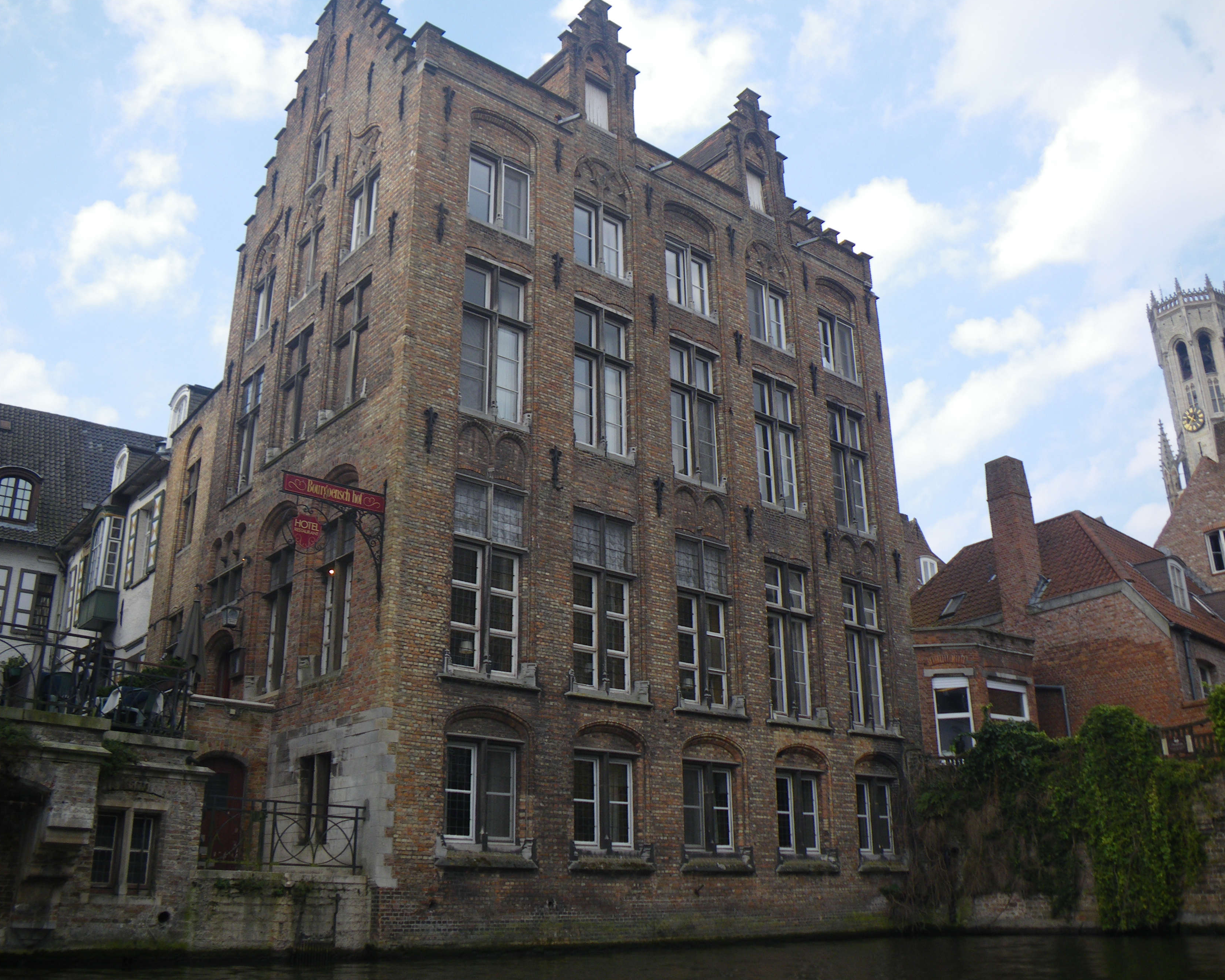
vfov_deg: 48.5
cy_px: 488
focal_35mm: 30
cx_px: 561
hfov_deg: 58.7
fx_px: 1088
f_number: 3.5
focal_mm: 5
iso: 50
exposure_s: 1/250
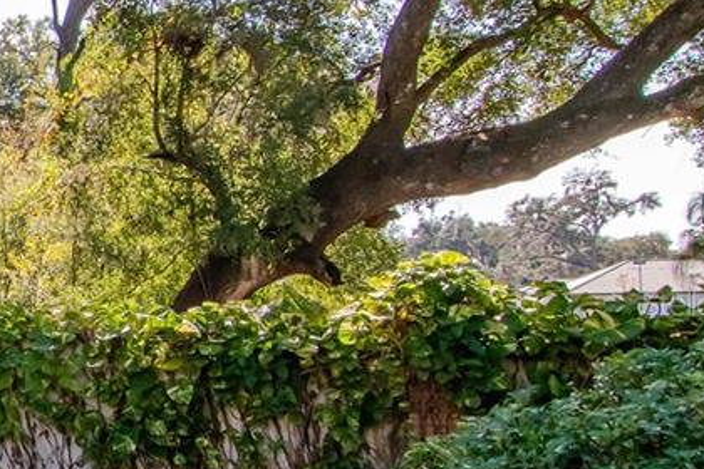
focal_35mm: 63
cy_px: 303
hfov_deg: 21.5
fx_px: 1230
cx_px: -550
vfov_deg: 21.5
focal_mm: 11
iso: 1000
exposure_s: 1/400
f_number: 10
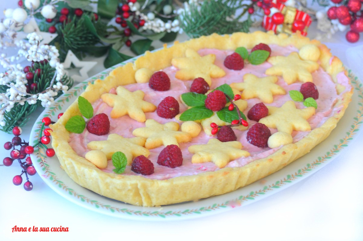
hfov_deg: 19.5
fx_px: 1057
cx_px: 182
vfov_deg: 13.0
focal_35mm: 105
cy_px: 120
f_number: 5.6
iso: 200
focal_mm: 70
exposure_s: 1/13
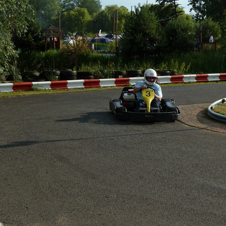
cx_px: 147
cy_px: 108
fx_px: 532
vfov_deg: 24.0
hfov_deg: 23.9
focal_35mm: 72
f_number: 4
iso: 80
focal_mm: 7.9
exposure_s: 1/500
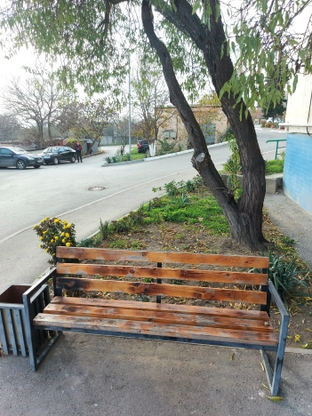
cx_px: 156
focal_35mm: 24
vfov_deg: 71.6
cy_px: 208
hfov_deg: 56.8
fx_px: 288
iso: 32
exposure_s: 1/208
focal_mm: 5.23
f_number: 1.8
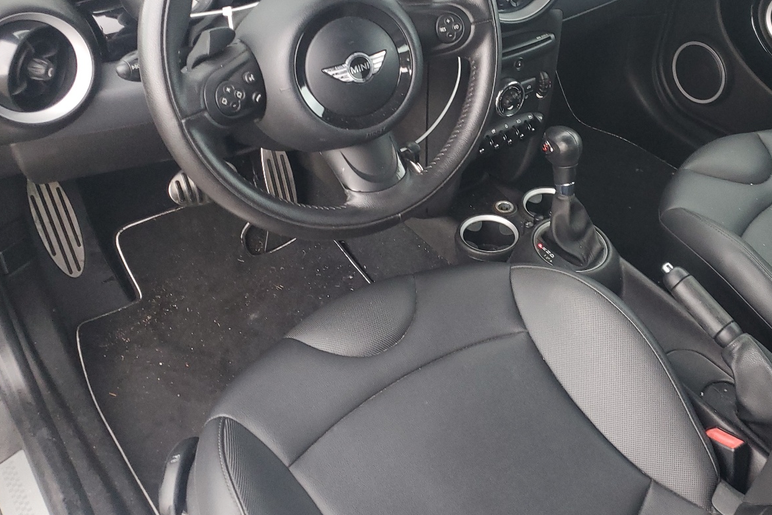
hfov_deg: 51.1
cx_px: 500
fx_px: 794
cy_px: 149
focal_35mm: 37
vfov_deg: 35.4
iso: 138
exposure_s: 1/60.2
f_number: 1.5
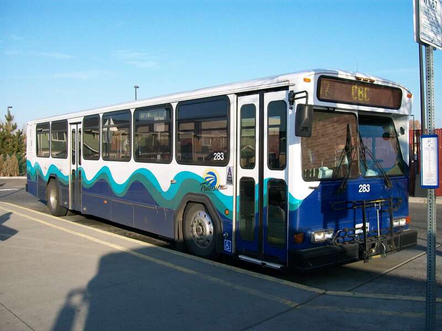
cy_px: 166
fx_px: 460
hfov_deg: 51.4
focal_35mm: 36
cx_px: 221
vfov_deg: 39.7
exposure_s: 1/800
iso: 80
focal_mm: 6
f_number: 2.7
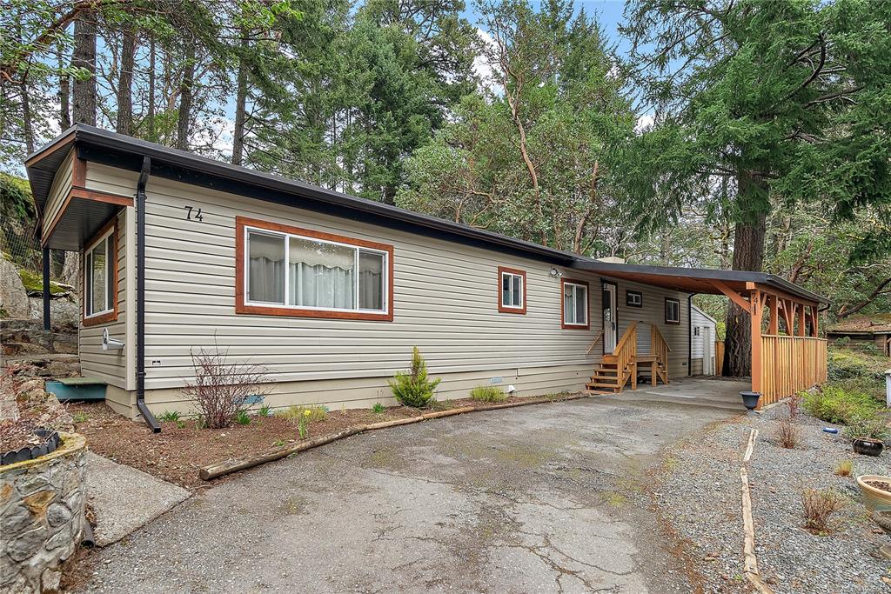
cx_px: 446
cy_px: 297
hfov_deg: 93.3
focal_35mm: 17
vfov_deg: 70.5
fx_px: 421
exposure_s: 1/40
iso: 500
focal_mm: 17
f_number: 6.3
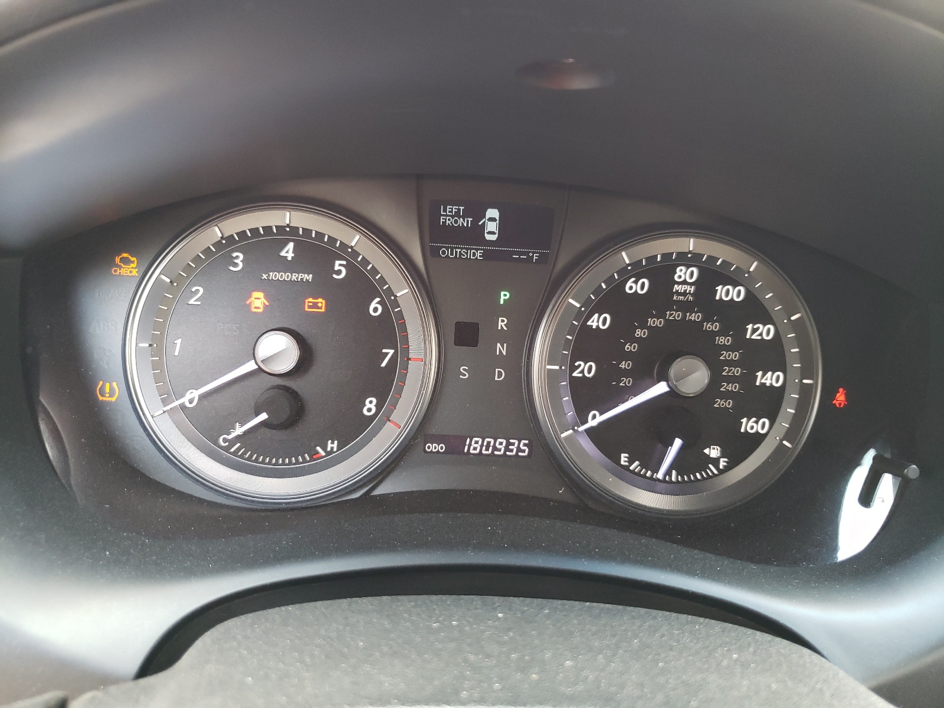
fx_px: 709
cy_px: 354
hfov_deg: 67.3
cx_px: 472
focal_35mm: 26
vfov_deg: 53.1
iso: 195
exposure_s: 1/60.2
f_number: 1.5
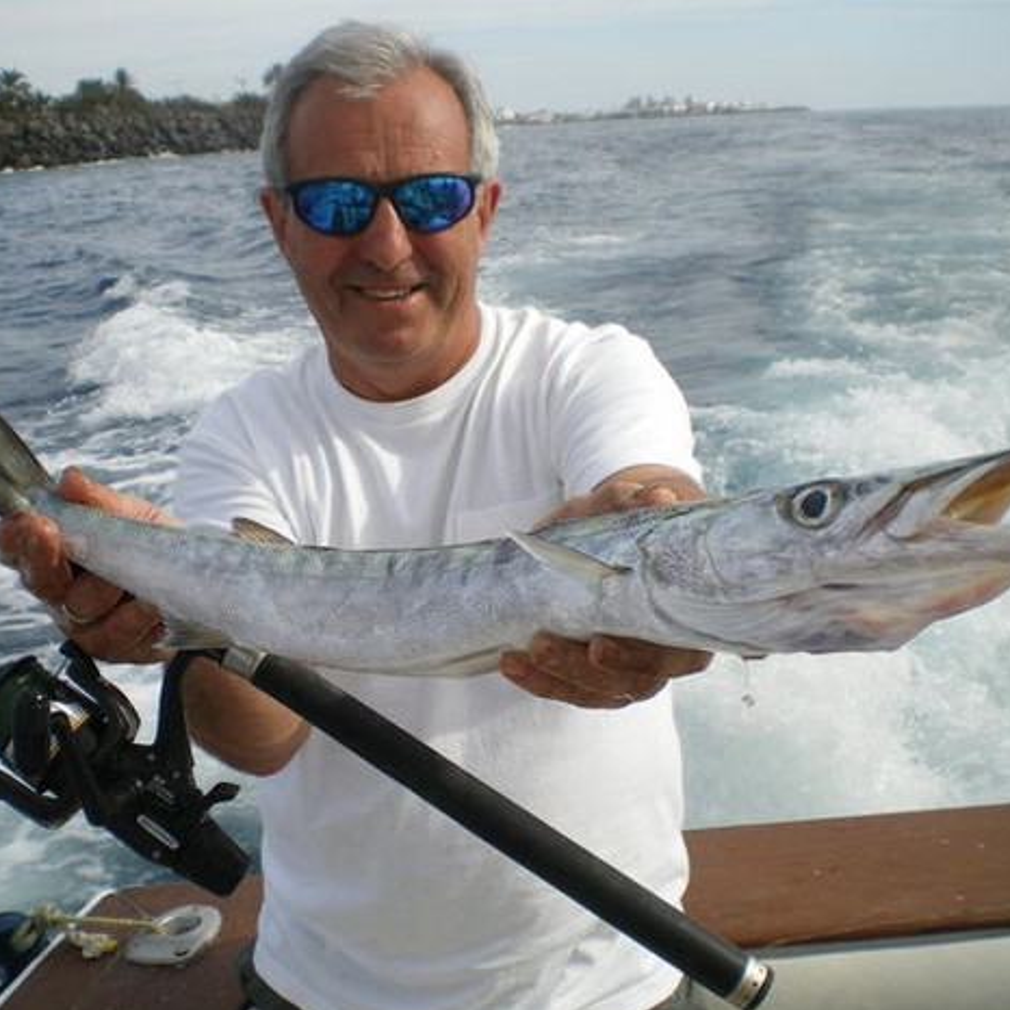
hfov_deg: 39.1
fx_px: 1419
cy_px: 509
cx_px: 453
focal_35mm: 43
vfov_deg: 39.2
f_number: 4.6
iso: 50
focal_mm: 6.3
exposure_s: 1/400
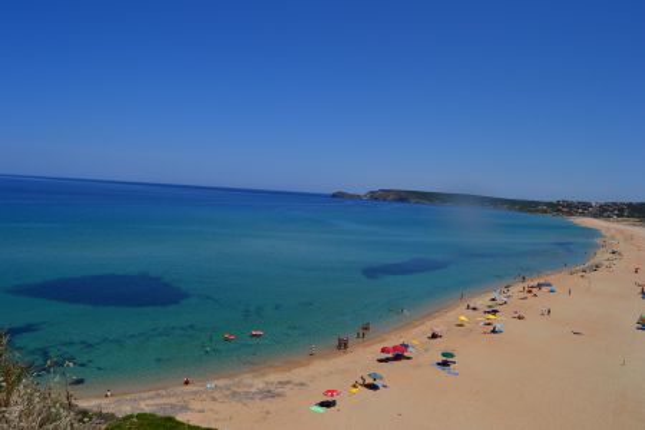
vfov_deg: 47.9
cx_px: 322
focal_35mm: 27
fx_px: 484
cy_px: 215
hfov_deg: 67.4
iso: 180
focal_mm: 18
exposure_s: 1/500
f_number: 11
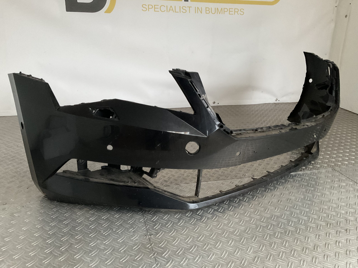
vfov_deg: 48.2
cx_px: 179
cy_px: 134
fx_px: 300
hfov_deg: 61.7
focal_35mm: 29
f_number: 1.8
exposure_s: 1/33
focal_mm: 3
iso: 320
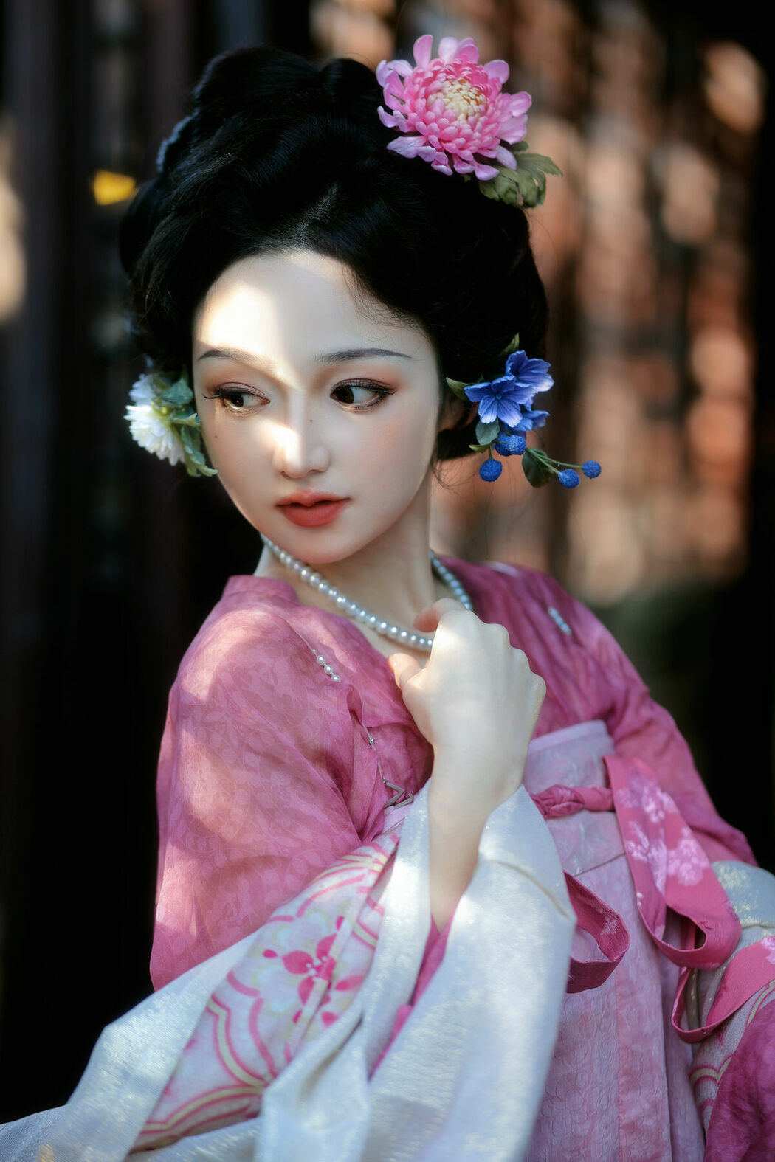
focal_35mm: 85
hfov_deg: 16.1
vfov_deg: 23.9
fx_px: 2745
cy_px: 581
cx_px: 388
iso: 100
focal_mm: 85
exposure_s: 1/100
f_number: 1.8
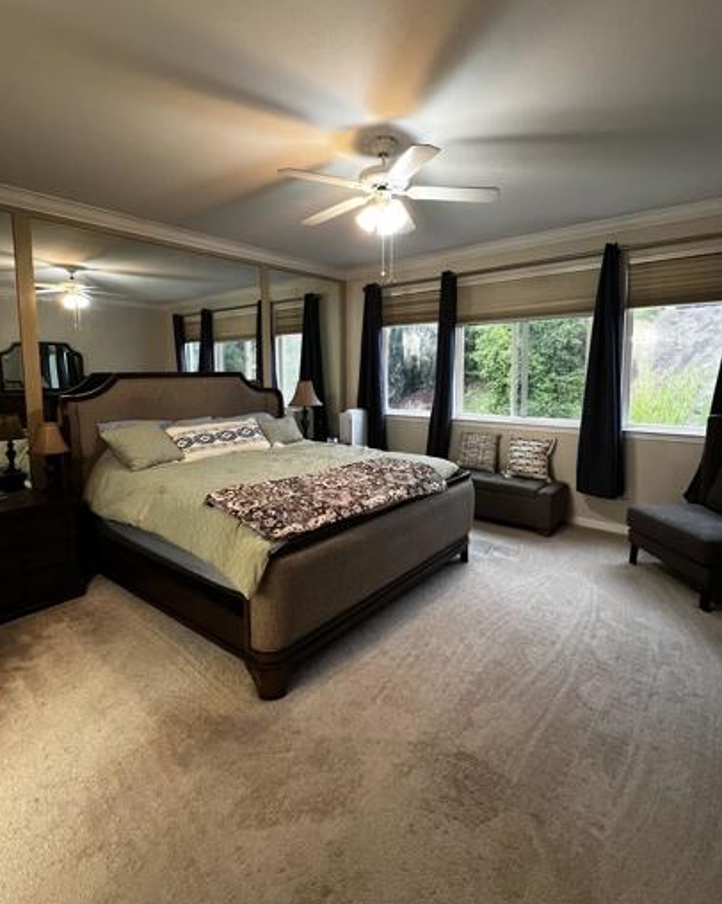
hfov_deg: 80.3
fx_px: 428
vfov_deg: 92.9
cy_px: 416
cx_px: 349
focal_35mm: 16
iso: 500
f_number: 1.8
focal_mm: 1.57
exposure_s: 1/60
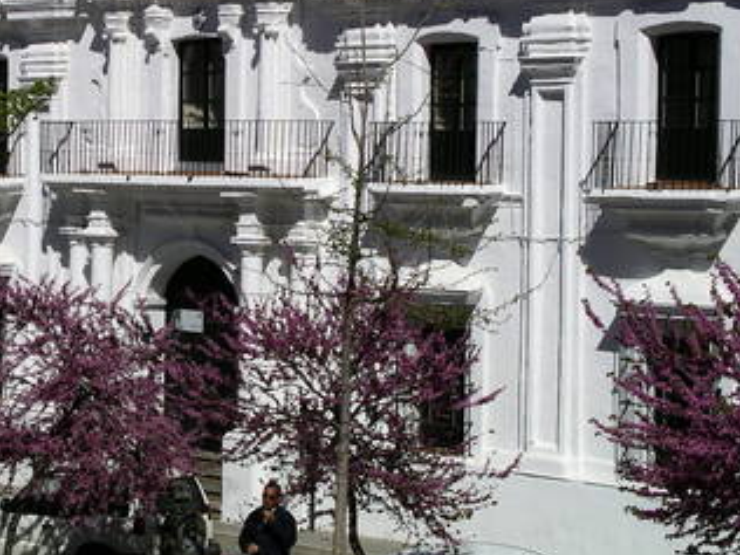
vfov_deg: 15.1
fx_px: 2095
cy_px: 179
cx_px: 206
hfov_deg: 19.9
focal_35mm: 98
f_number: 7.8
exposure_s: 1/994
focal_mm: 12.8
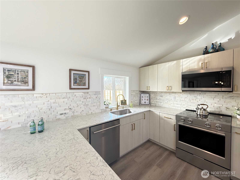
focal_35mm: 14
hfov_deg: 102.1
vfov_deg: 85.7
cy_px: 90
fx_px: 97
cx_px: 120
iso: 125
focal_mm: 2.22
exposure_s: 1/120
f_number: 2.2
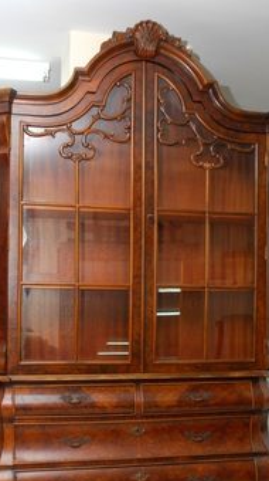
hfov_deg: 25.9
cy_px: 308
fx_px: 585
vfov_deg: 44.2
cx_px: 122
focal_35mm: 46
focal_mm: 22
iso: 320
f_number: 6.3
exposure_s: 1/60
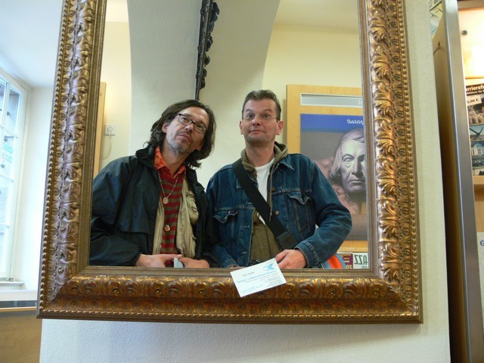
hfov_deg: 52.6
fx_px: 489
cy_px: 182
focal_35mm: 35
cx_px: 242
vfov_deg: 40.7
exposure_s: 1/25
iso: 200
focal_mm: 7.4
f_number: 2.8
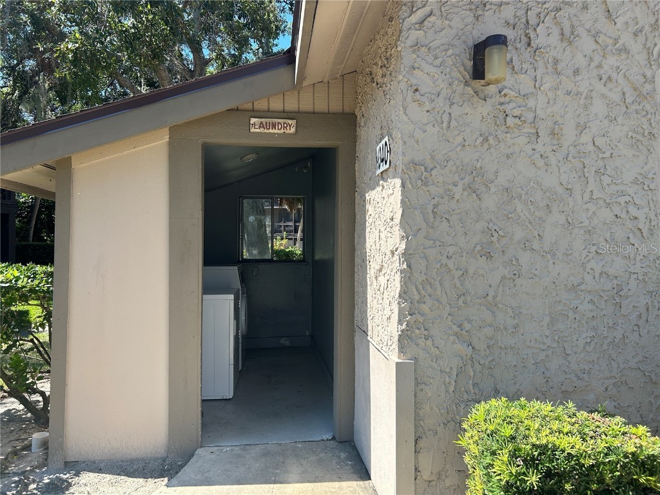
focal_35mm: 26
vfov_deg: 53.1
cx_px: 330
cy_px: 248
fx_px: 496
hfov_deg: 67.3
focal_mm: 5.7
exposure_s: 1/1079
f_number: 1.5
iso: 50
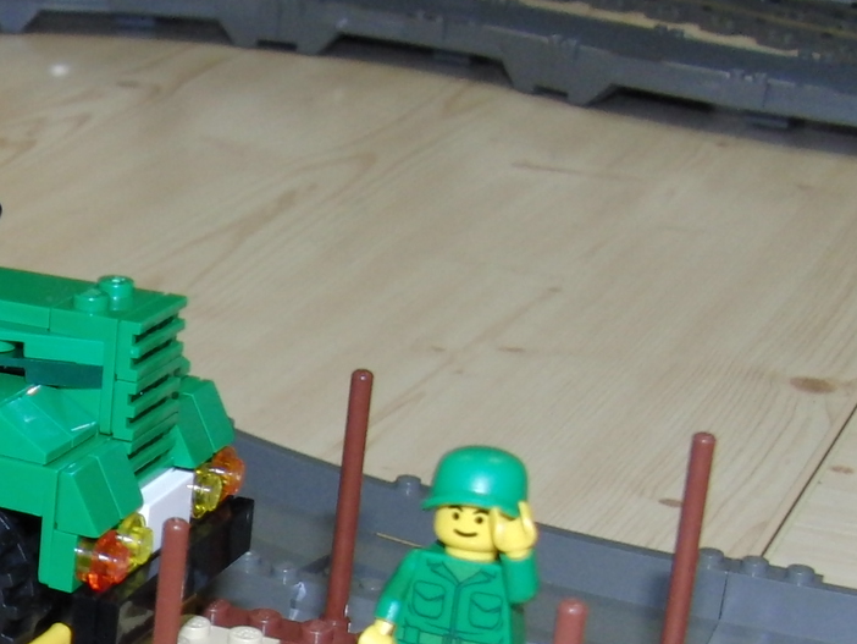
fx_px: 2600
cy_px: 646
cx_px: -313
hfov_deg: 17.4
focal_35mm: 105
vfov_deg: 13.9
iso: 200
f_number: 3.8
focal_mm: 7.3
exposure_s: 1/60
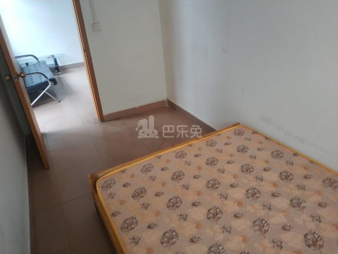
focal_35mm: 32
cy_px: 127
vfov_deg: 44.2
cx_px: 169
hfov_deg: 56.8
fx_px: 312
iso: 385
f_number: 2
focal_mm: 4.5
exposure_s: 1/17
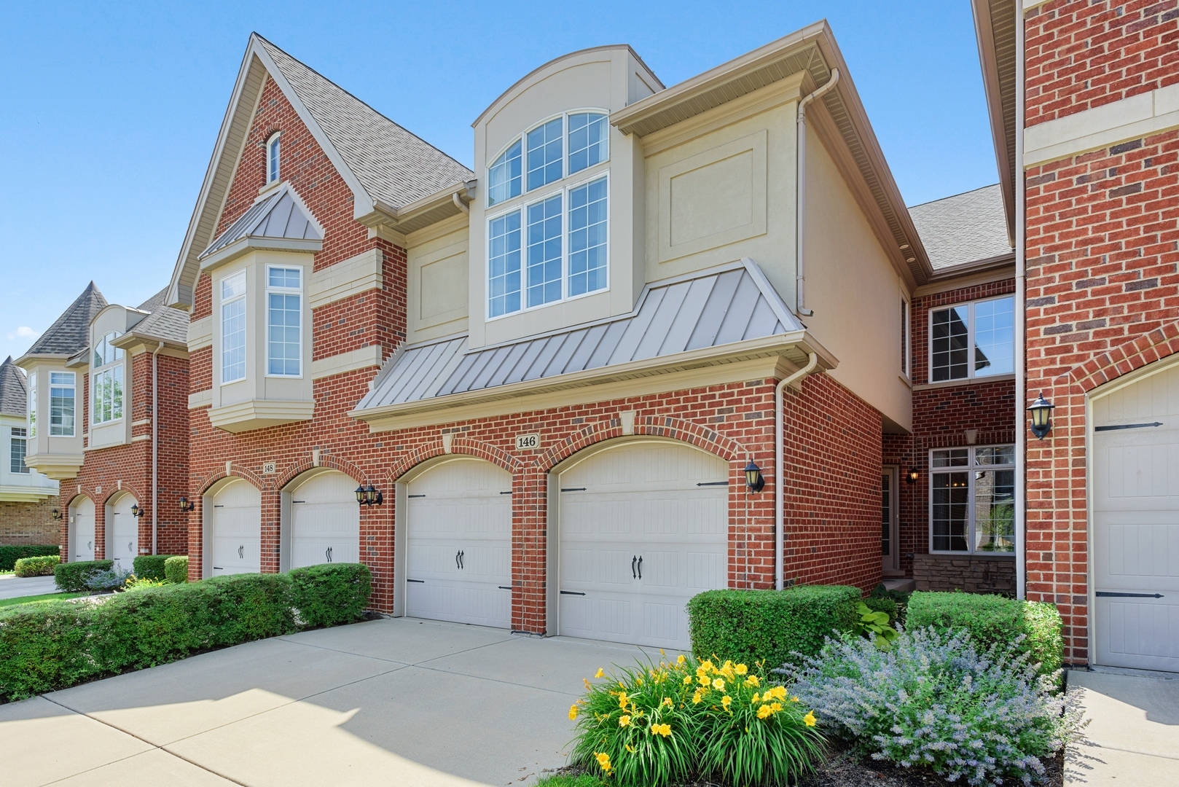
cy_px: 394
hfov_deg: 86.9
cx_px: 590
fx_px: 622
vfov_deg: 64.6
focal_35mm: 19
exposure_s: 1/200
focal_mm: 19
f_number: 8
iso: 400
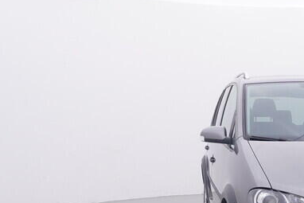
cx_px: 260
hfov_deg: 32.0
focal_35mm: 60
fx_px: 510
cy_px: 181
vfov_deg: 22.0
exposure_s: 1/80
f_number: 5
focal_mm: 15
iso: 200
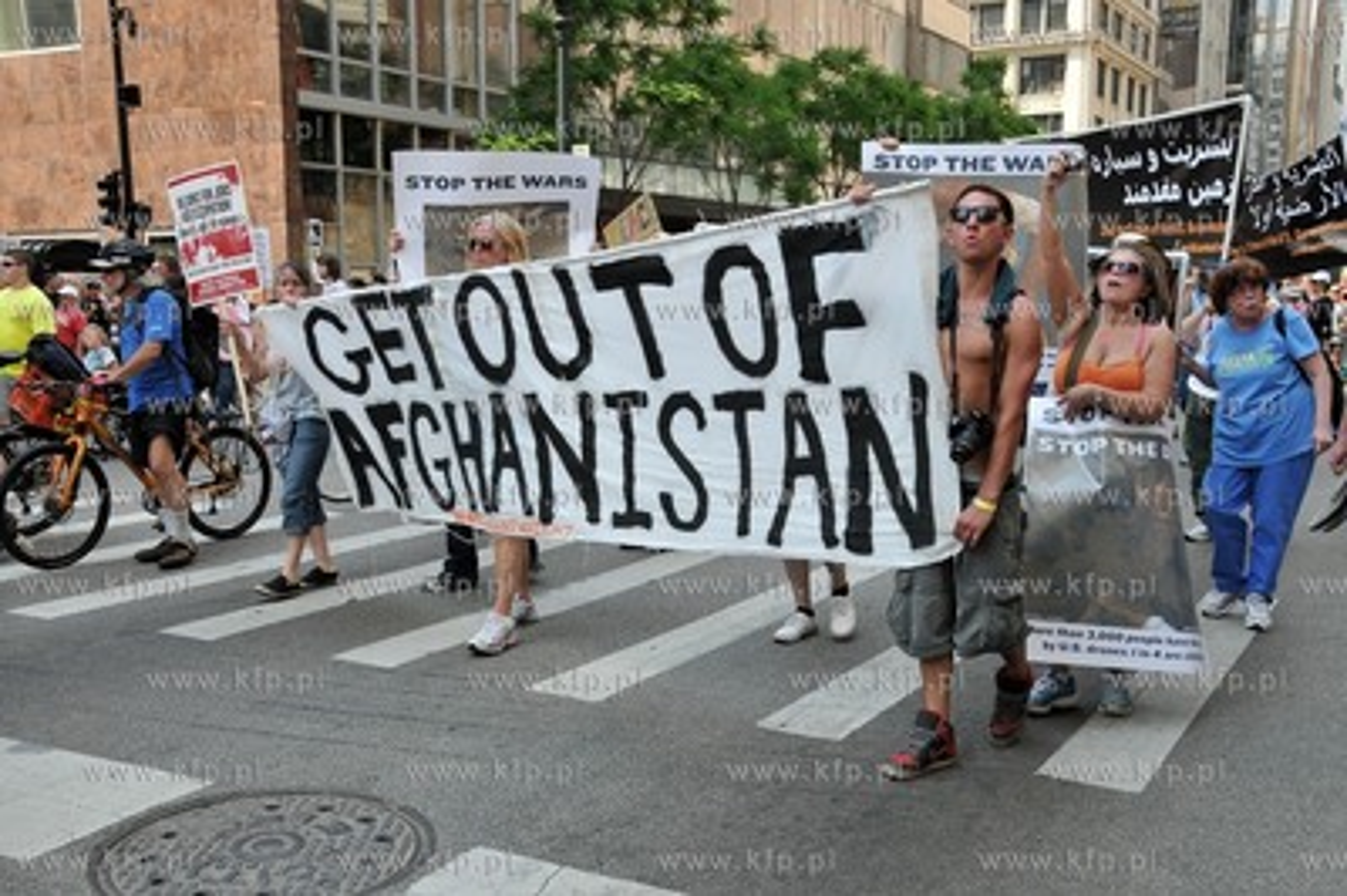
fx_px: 1346
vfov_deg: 36.8
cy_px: 448
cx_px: 674
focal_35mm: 36
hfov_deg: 53.2
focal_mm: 24
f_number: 8
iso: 400
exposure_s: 1/250
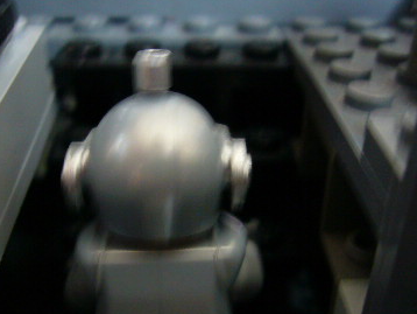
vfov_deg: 28.9
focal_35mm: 50
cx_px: 193
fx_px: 603
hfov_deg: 38.1
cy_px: 216
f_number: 2.8
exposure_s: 1/8
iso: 200
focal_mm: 4.6
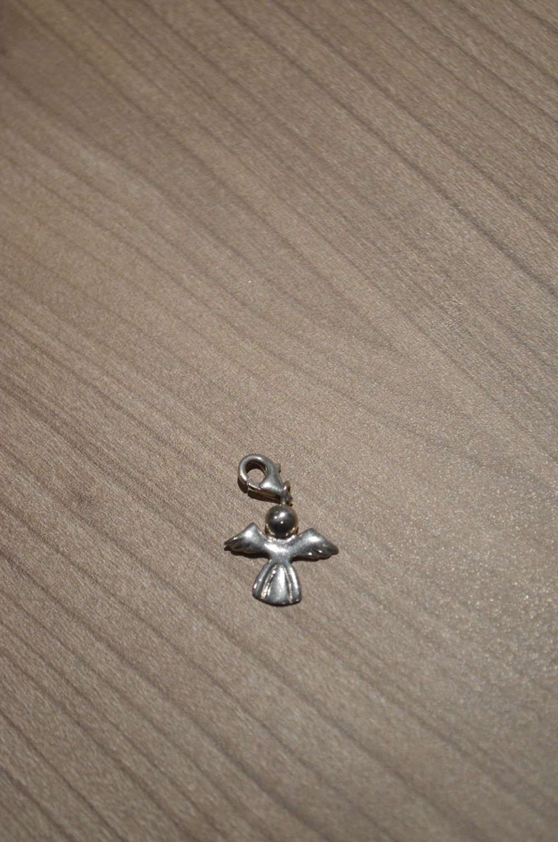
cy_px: 421
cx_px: 279
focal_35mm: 75
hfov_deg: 18.1
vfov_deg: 27.0
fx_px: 1751
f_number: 5.6
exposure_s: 1/60
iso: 1600
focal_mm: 50
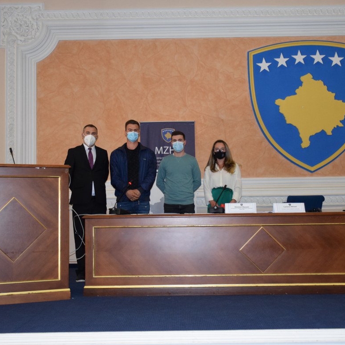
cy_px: 169
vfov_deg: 36.1
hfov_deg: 36.0
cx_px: 182
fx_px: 530
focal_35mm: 47
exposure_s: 1/60
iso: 1600
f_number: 3.8
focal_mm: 24
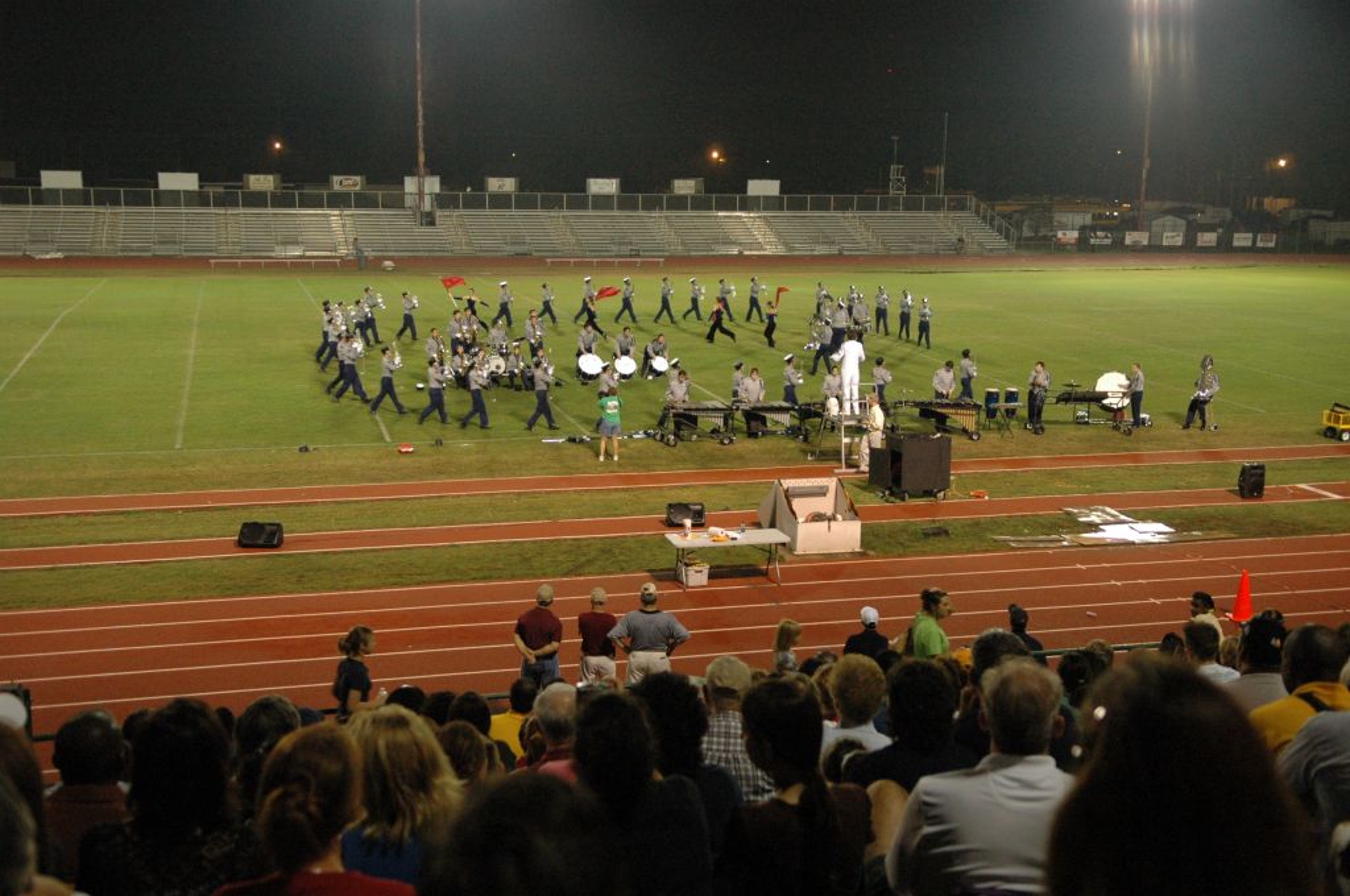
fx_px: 1461
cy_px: 448
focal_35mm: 39
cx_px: 675
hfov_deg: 49.6
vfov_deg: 34.1
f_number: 2.8
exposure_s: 1/60
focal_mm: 26
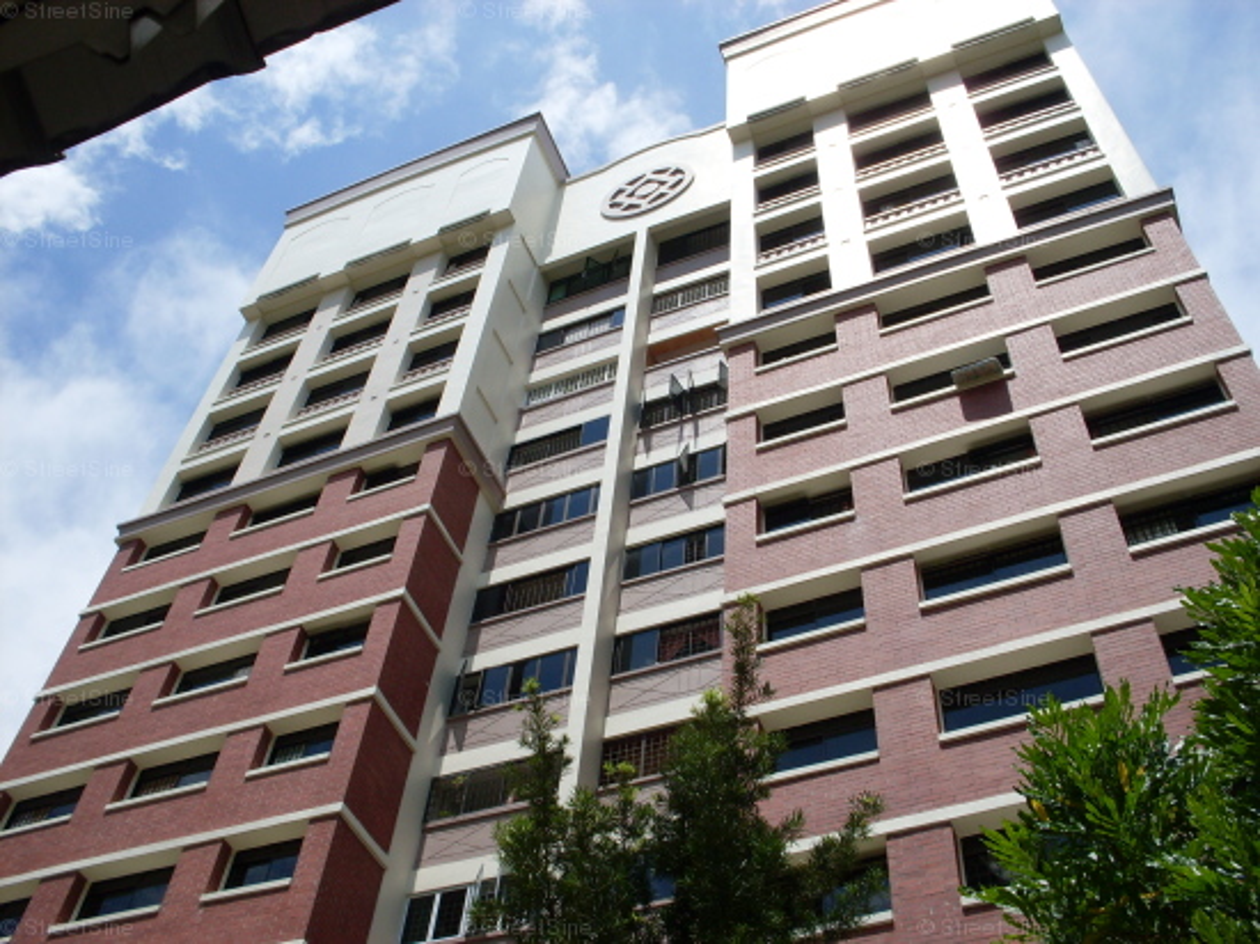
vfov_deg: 37.7
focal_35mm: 38
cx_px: 630
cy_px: 472
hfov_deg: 49.0
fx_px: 1383
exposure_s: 1/350
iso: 80
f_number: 8.4
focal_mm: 6.3
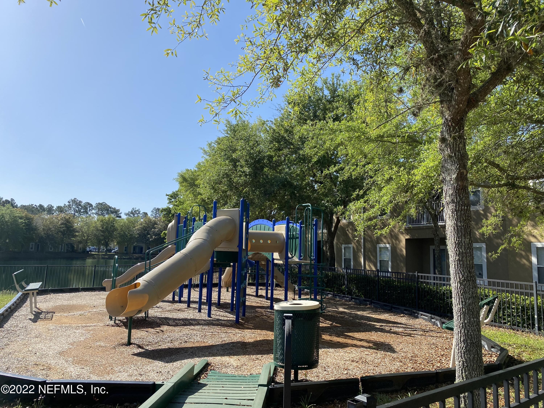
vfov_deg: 53.1
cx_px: 272
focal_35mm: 26
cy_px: 204
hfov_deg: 67.3
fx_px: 409
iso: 32
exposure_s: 1/2967
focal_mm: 4.25
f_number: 1.8
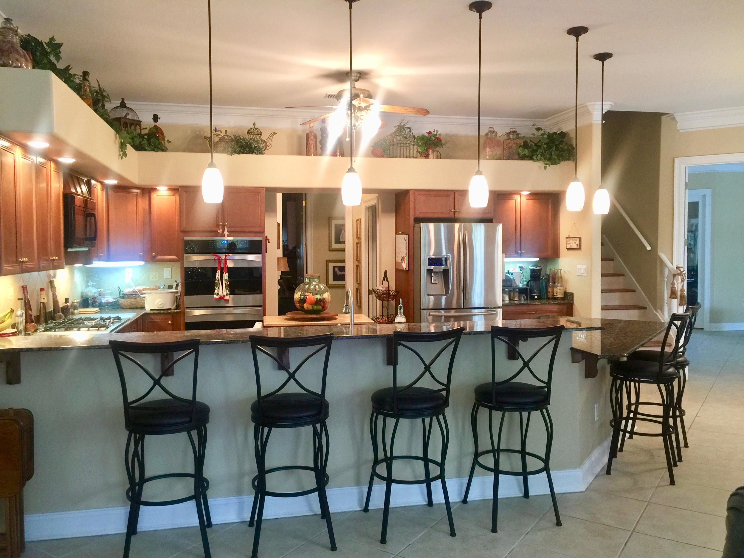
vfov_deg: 48.2
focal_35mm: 29
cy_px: 279
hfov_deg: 61.7
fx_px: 623
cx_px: 372
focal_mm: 4.15
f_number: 2.2
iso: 64
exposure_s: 1/15
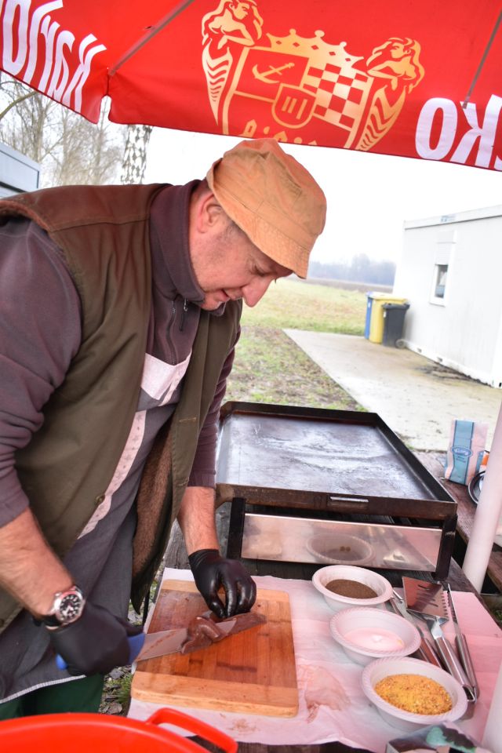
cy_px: 376
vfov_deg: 59.5
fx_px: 659
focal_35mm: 32
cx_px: 251
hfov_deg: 41.7
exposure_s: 1/100
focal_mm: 21
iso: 200
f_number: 3.8
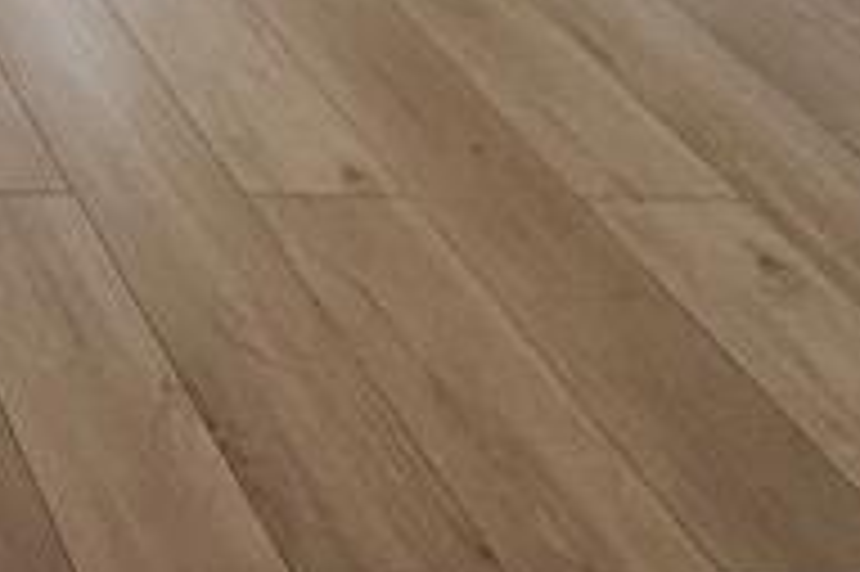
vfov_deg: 11.1
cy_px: -1135
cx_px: -653
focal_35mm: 78
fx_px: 1862
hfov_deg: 19.8
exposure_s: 1/99
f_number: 2.2
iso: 64
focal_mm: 2.22
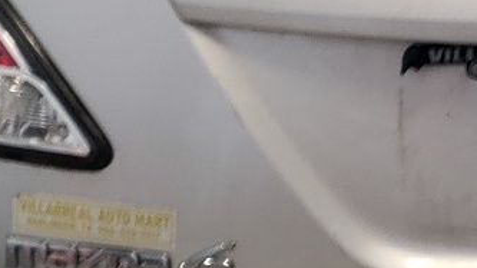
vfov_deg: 8.9
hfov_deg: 15.3
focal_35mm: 136
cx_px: 557
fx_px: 1719
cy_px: 112
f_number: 1.5
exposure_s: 1/60.2
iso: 53
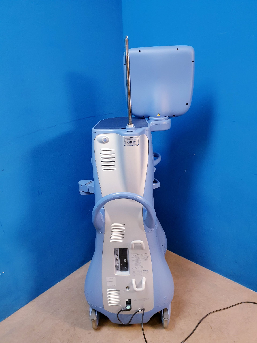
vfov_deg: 67.3
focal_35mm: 26
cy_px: 172
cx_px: 128
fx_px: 257
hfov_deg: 53.1
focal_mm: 4.3
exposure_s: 1/50
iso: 160
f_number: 2.4
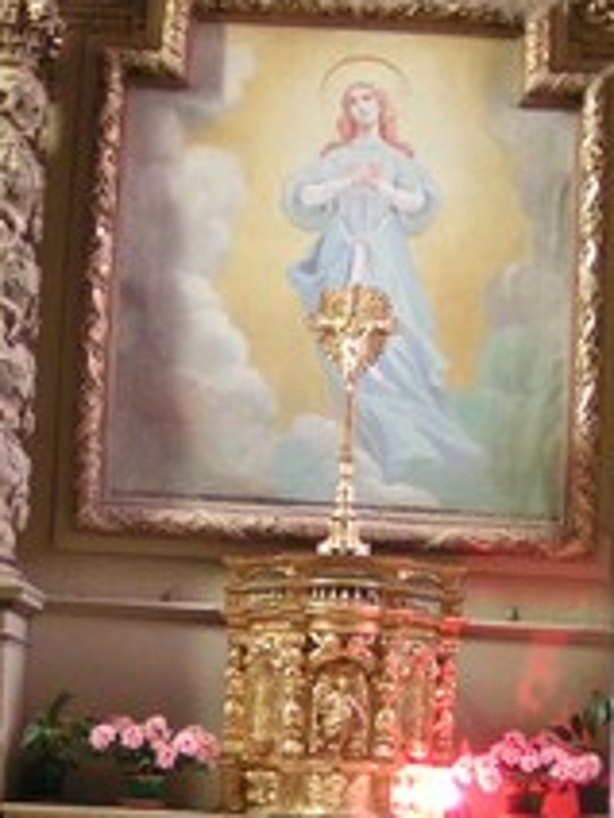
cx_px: 344
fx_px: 2601
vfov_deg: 17.8
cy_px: 550
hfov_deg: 13.5
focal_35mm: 110
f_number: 2.8
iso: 200
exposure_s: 1/1.6
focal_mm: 5.8
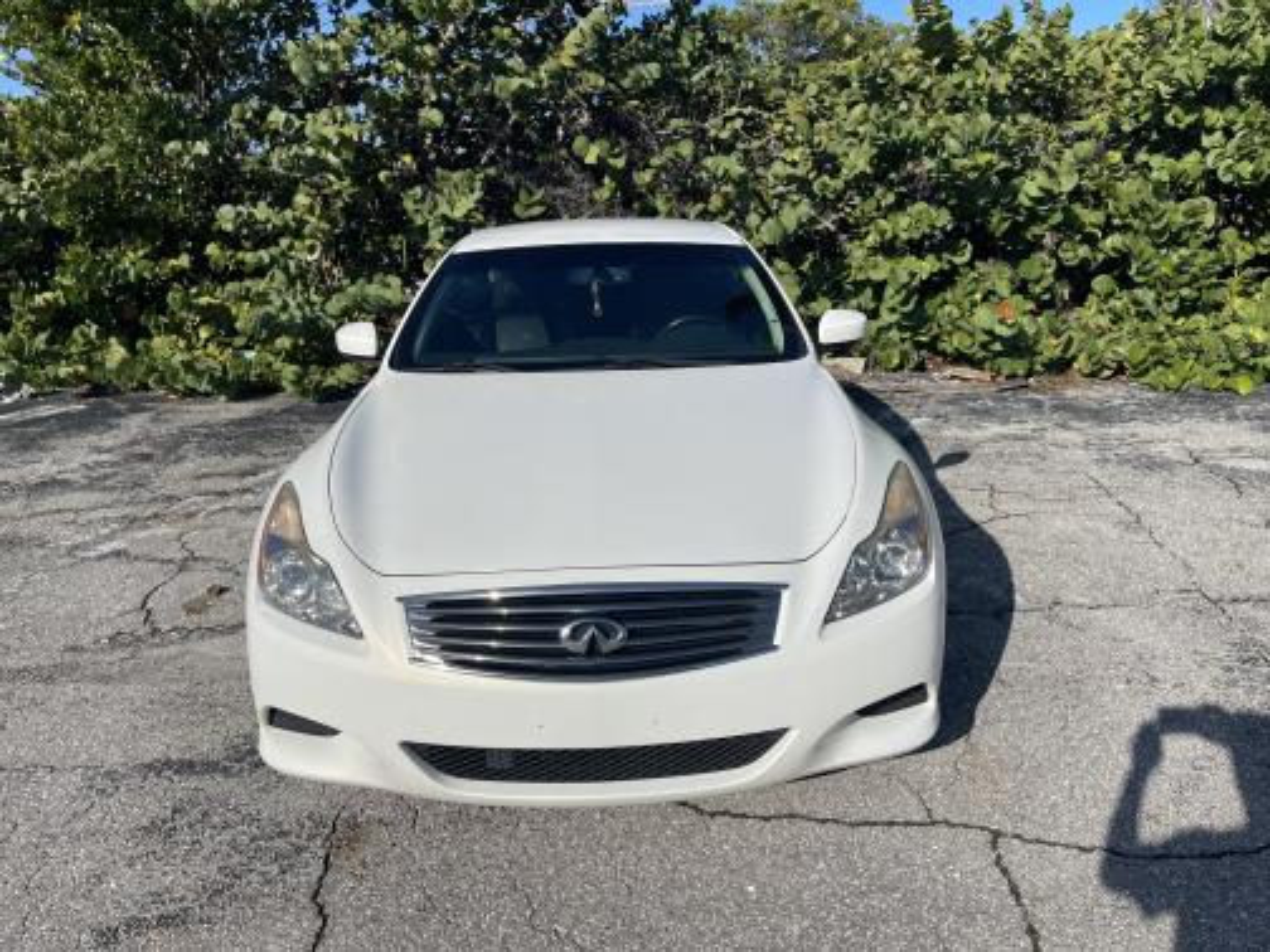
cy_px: 476
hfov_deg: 69.4
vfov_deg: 54.9
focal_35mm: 25
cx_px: 635
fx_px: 917
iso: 32
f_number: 1.6
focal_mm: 5.1
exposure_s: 1/7937
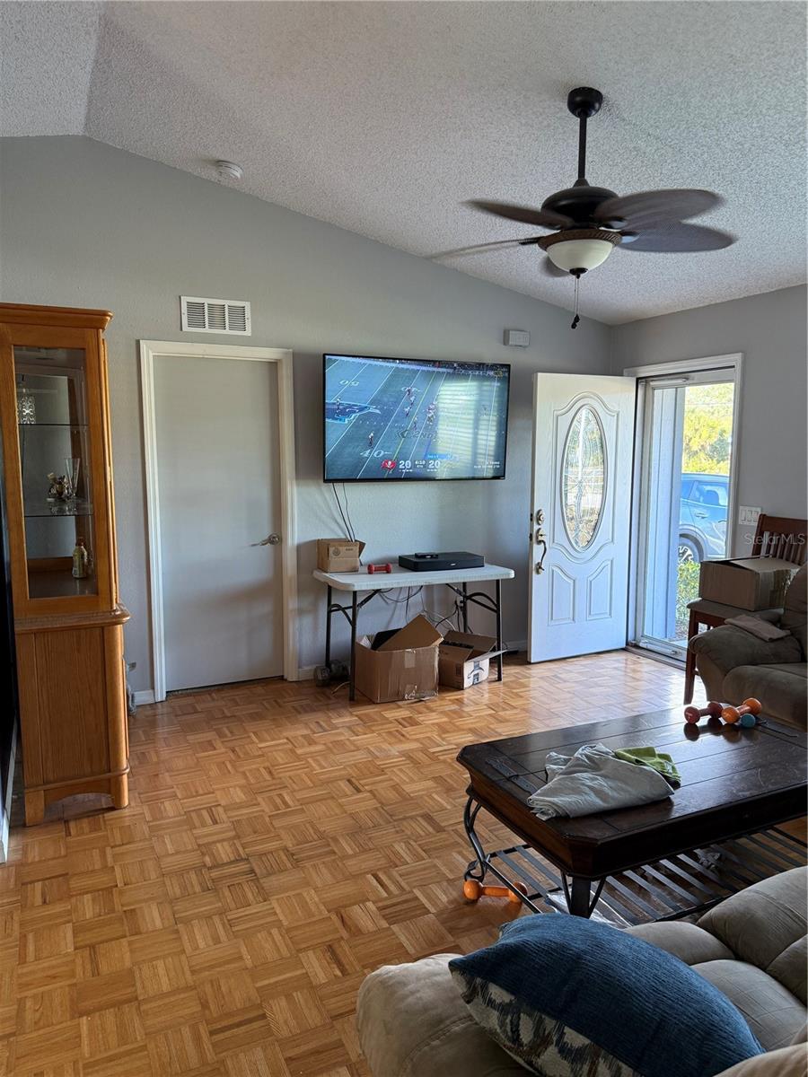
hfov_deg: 56.8
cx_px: 404
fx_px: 747
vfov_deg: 71.6
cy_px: 538
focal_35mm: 24
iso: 200
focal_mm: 6.76
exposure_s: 1/65
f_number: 1.78
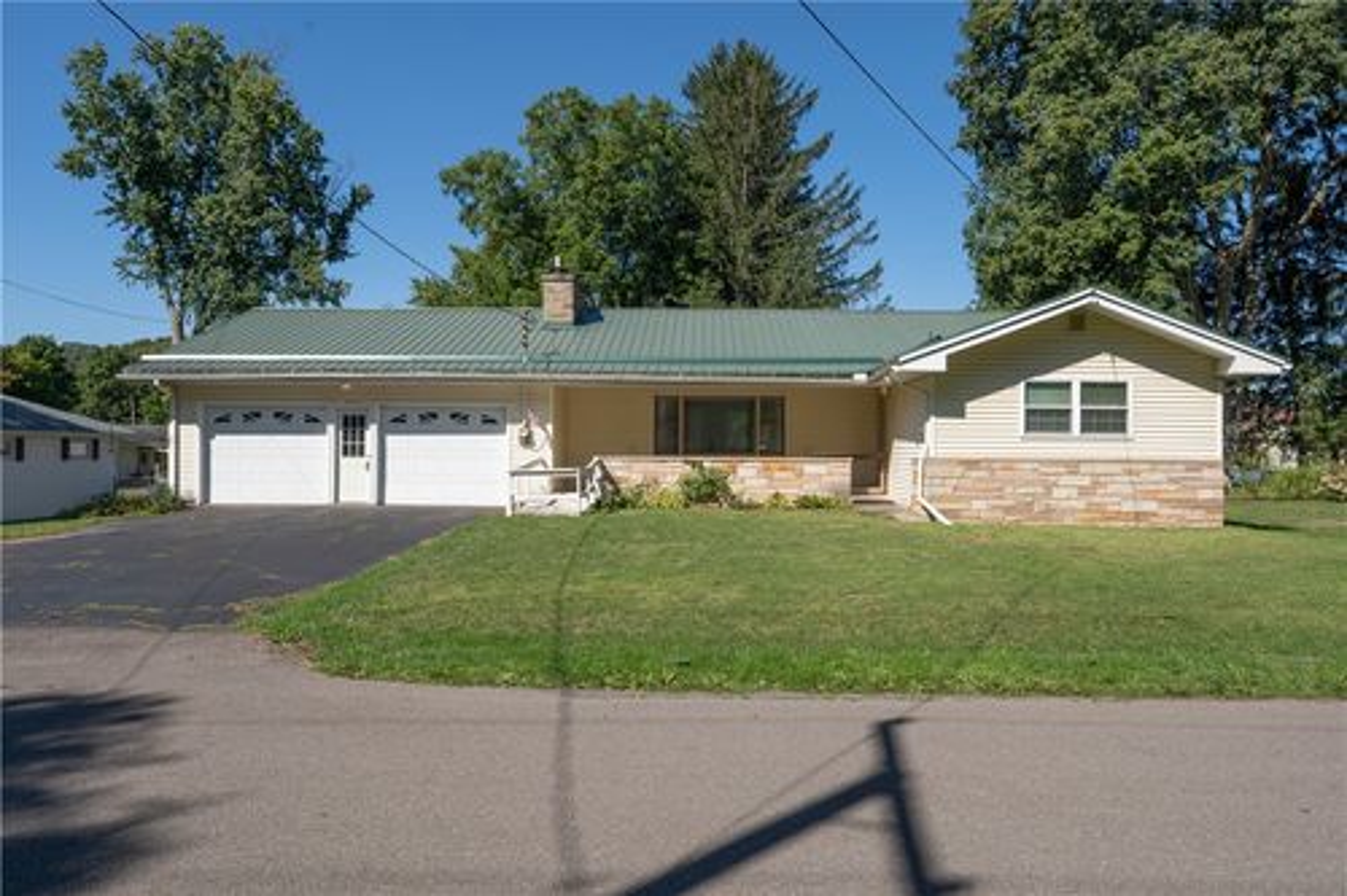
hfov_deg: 71.5
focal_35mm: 25
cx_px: 674
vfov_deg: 51.3
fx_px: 935
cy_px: 448
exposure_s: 1/160
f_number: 10
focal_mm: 25
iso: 100
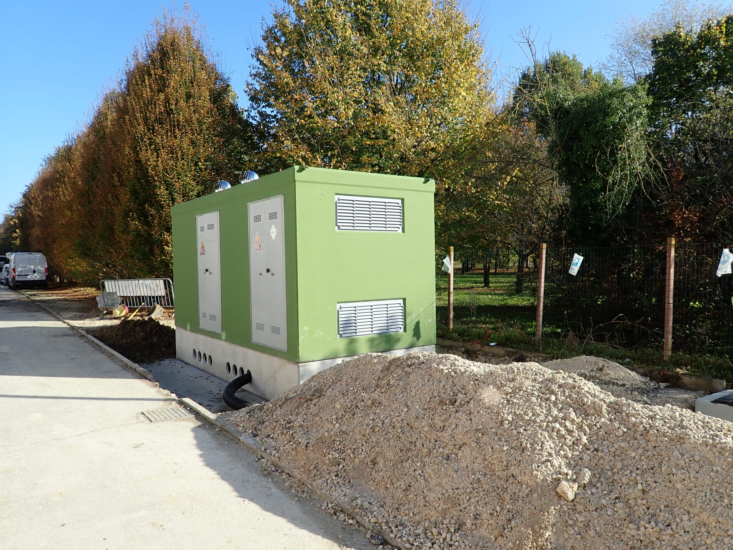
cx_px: 366
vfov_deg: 71.6
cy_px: 275
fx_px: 381
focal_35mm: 18
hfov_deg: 87.8
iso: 100
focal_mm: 3.33
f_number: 2.8
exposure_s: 1/640
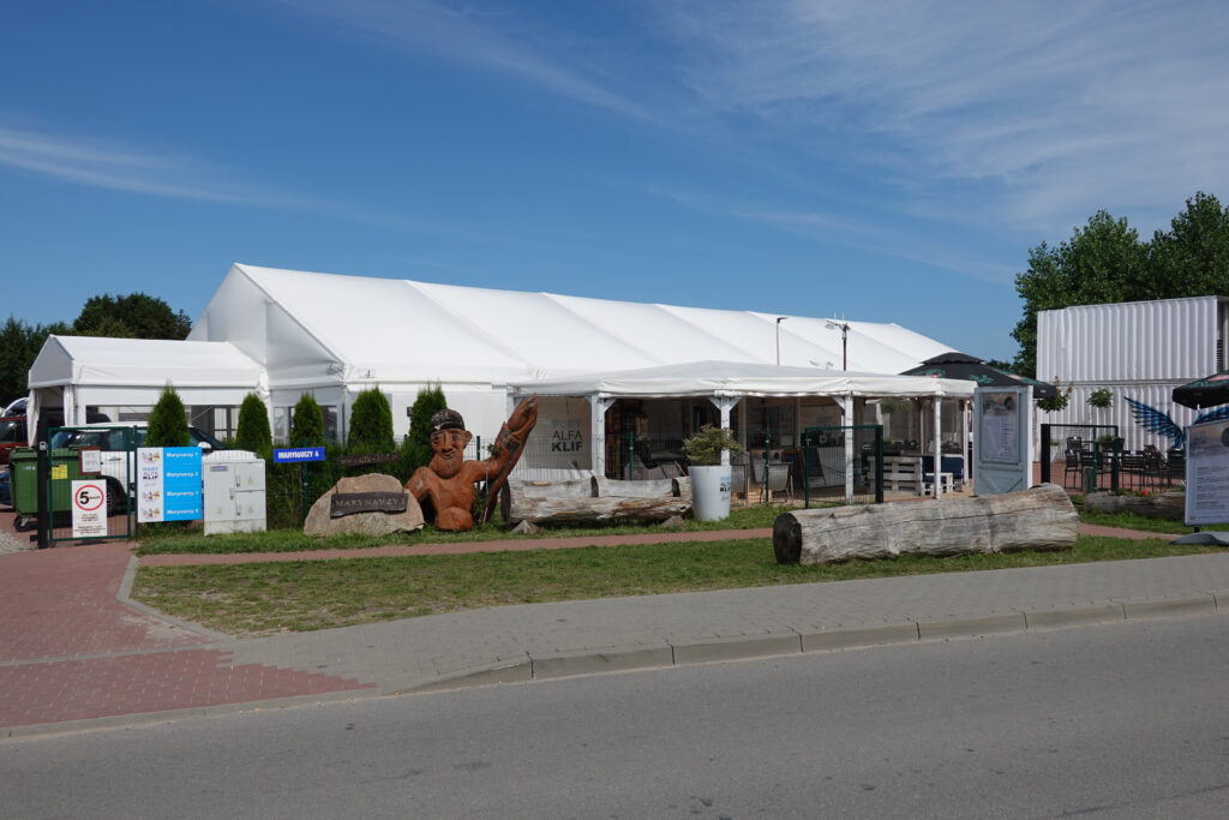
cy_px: 410
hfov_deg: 63.7
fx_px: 990
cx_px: 614
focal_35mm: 29
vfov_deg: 45.0
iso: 125
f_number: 5.6
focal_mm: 10.83
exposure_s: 1/1000
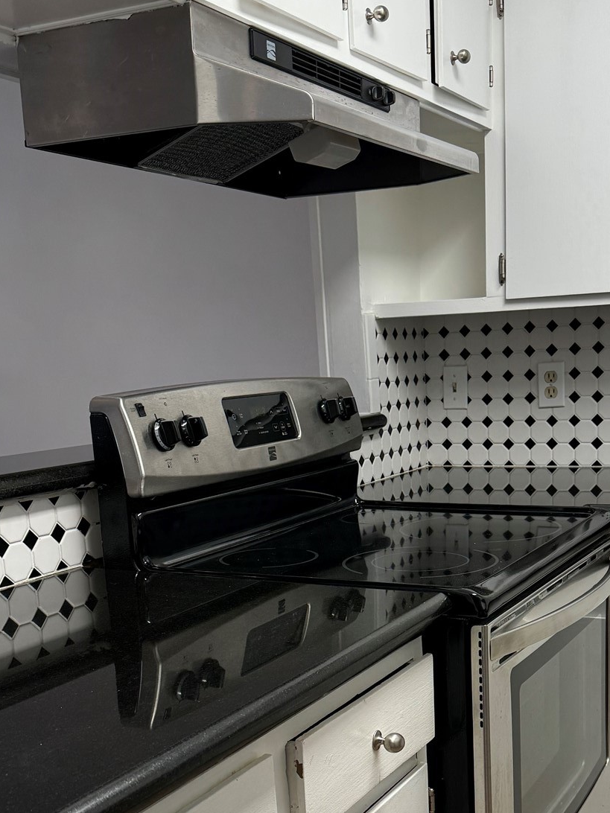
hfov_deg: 32.0
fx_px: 1057
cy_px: 590
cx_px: 378
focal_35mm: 45
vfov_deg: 41.1
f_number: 1.78
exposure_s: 1/120
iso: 125
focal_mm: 6.86
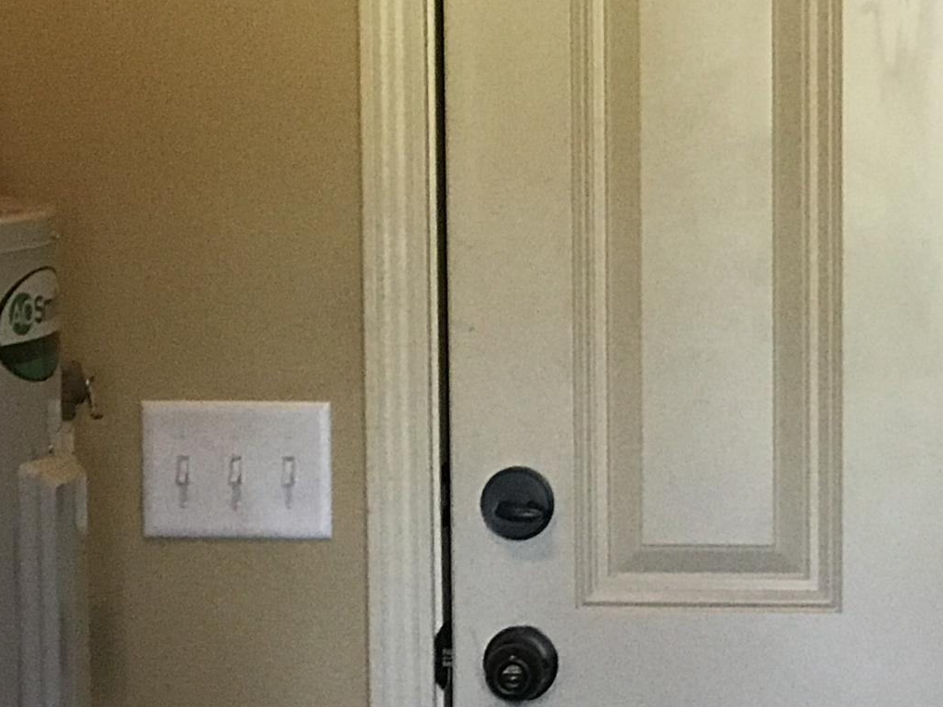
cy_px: 683
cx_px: 689
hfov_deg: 11.7
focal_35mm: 168
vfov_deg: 8.8
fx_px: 4576
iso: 400
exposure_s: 1/60
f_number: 2.8
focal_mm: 6.6
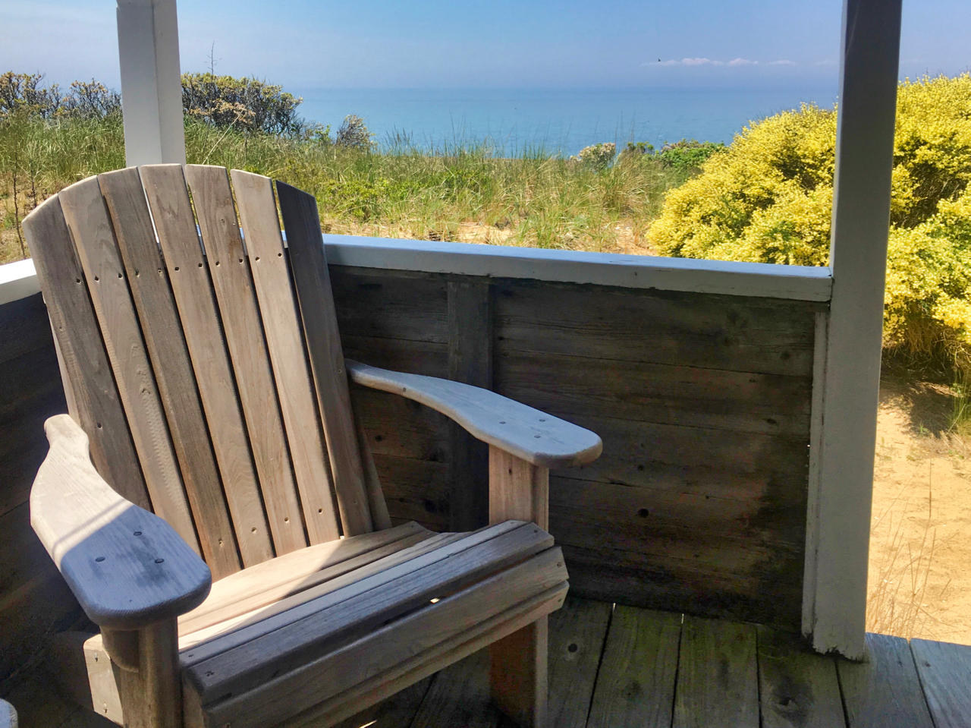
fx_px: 813
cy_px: 364
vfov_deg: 48.2
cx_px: 486
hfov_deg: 61.7
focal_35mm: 29
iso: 25
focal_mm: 4.15
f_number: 2.2
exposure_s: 1/1326
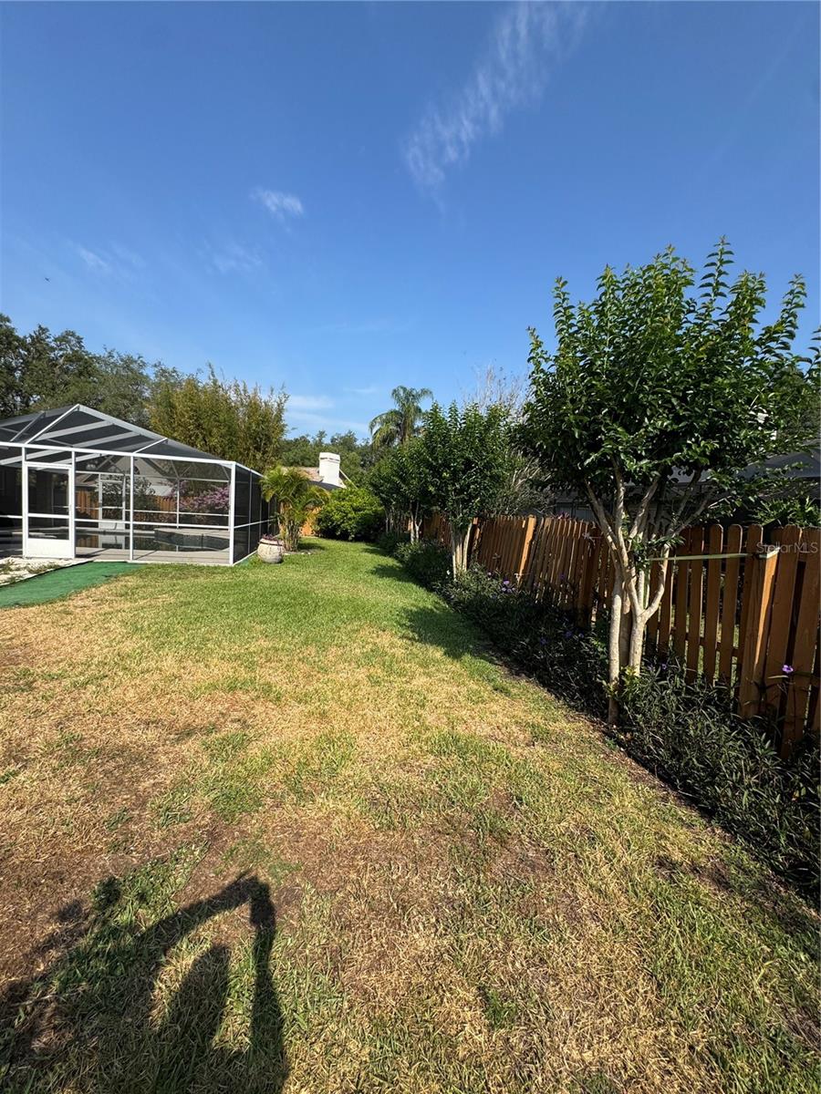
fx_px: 443
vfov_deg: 102.1
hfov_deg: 85.7
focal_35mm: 14
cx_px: 410
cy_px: 547
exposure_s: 1/1709
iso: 50
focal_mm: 2.22
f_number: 2.2
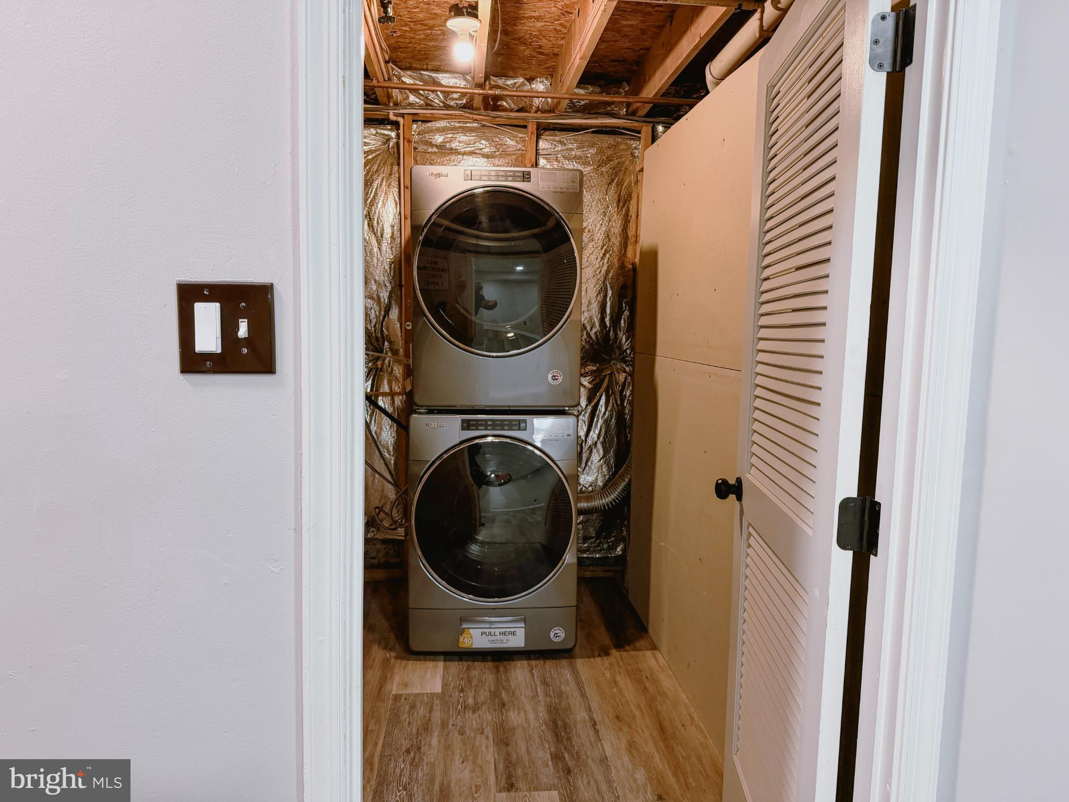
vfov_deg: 56.8
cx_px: 534
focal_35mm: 24
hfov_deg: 71.6
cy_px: 401
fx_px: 741
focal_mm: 6.76
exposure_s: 1/60
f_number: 1.78
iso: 200
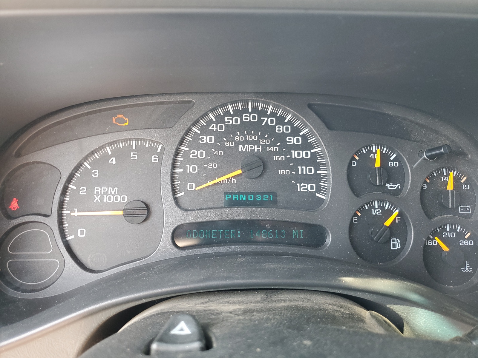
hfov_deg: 67.3
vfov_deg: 53.1
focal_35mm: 26
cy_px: 179
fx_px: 359
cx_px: 239
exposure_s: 1/60.2
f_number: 1.5
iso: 60
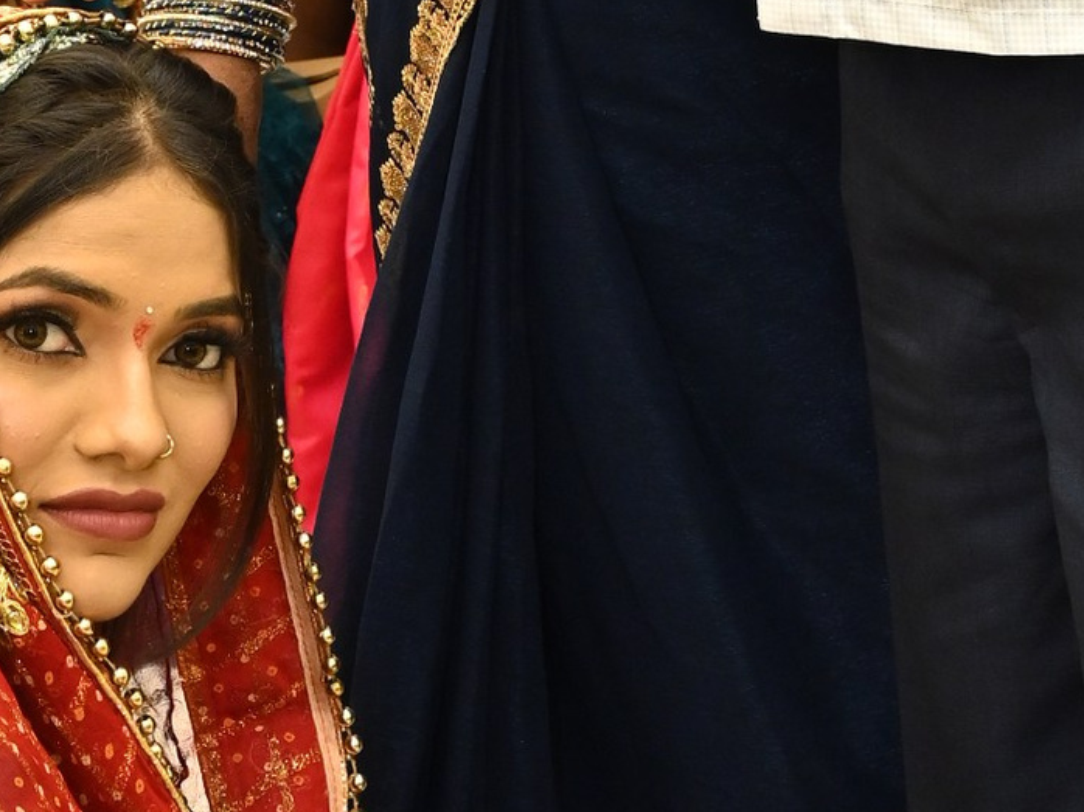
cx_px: 331
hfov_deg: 15.5
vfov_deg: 11.2
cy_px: -390
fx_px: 3976
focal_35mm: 127
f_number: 6.3
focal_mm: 24
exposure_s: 1/160
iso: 800
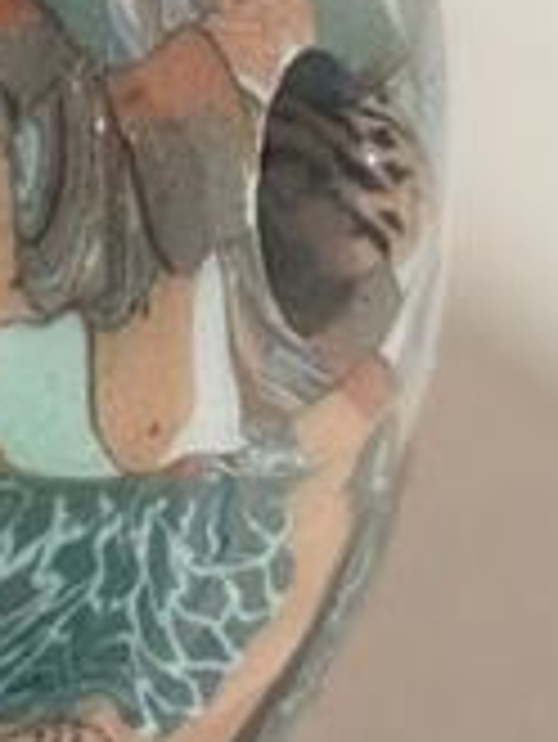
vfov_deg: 19.2
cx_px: -279
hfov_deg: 13.8
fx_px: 2168
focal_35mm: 101
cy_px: 117
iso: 125
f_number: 1.6
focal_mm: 4.2
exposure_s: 1/60
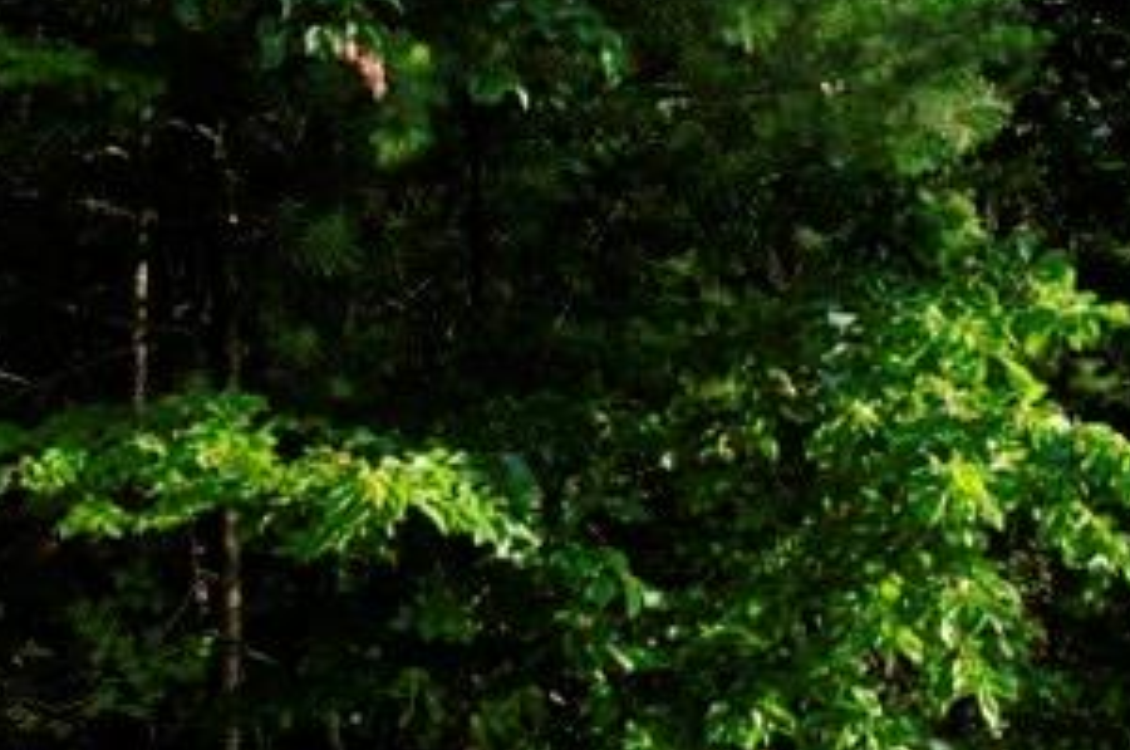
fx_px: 3573
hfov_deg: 16.9
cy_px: 921
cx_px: 1465
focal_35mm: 114
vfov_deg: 11.7
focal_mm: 24
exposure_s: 1/100
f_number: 8
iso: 200
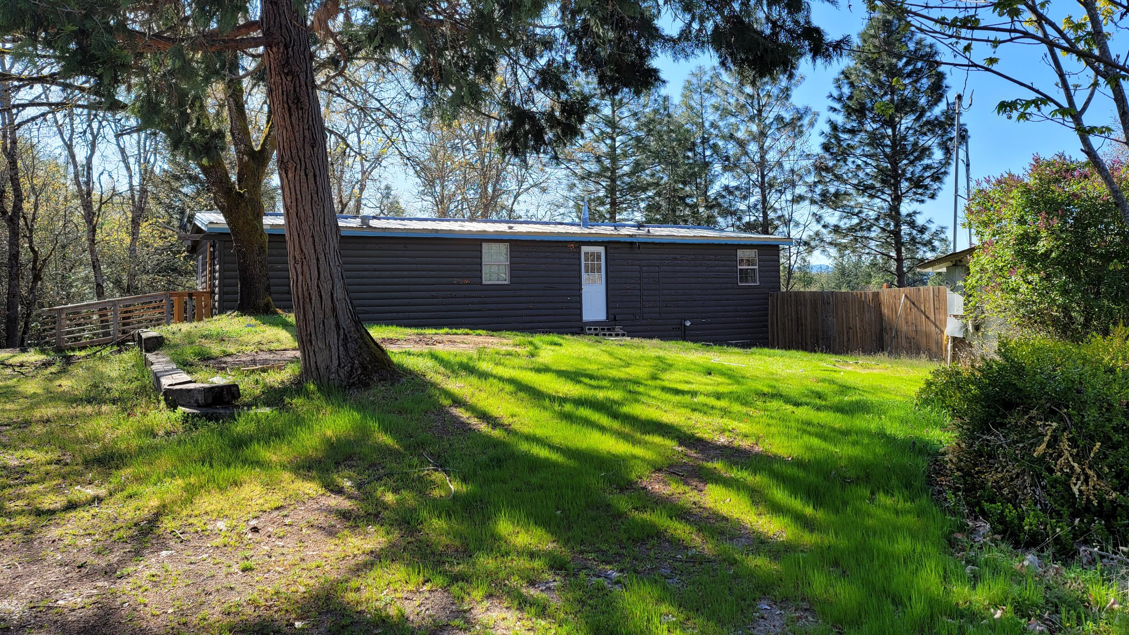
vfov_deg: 41.3
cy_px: 252
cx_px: 570
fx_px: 838
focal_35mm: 28
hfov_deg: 67.9
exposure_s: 1/344
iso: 20
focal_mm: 7
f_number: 1.8
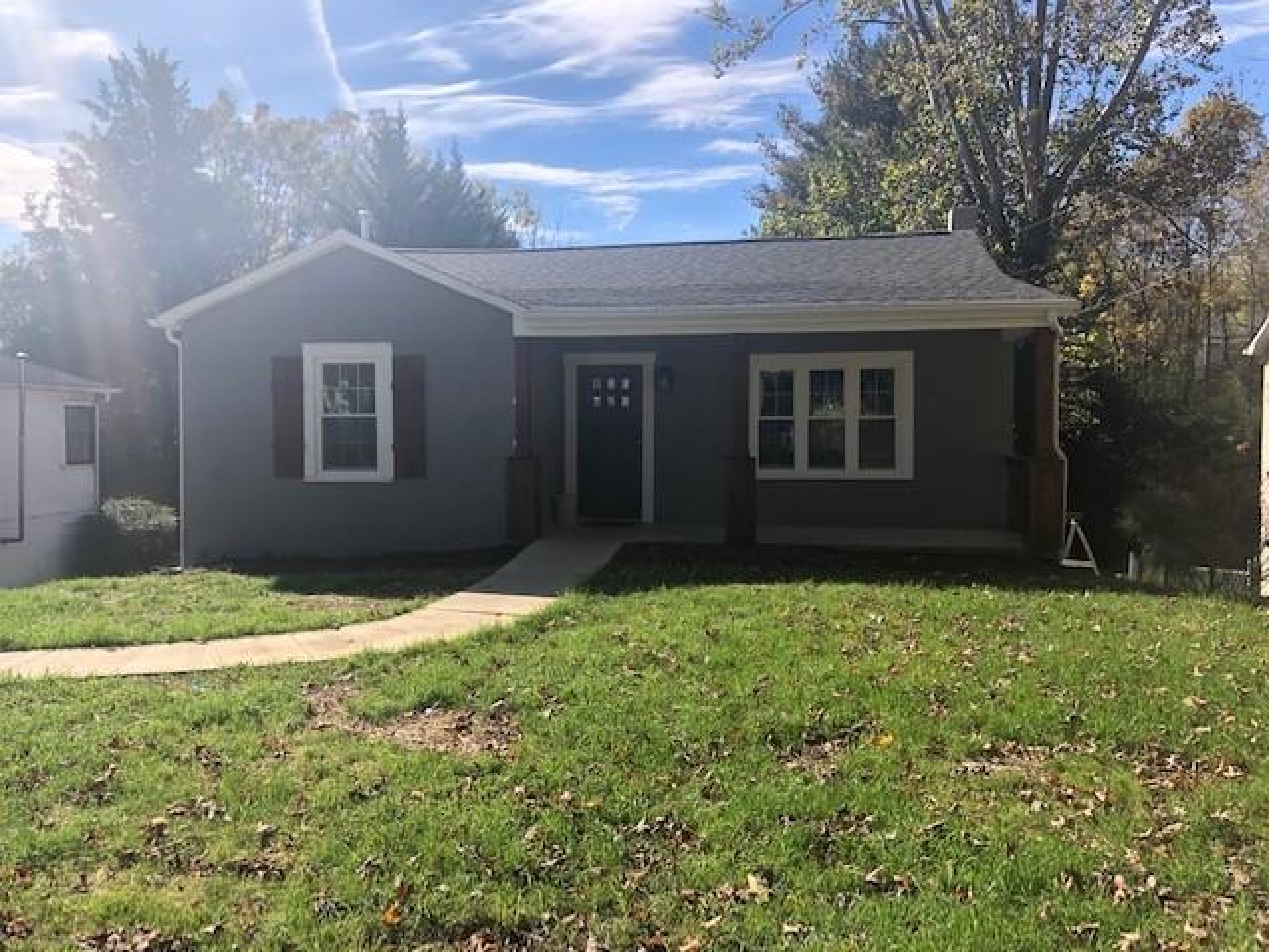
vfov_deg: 49.7
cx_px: 634
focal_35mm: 28
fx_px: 1026
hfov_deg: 63.4
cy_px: 476
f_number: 1.8
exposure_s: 1/1499
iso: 20
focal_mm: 4
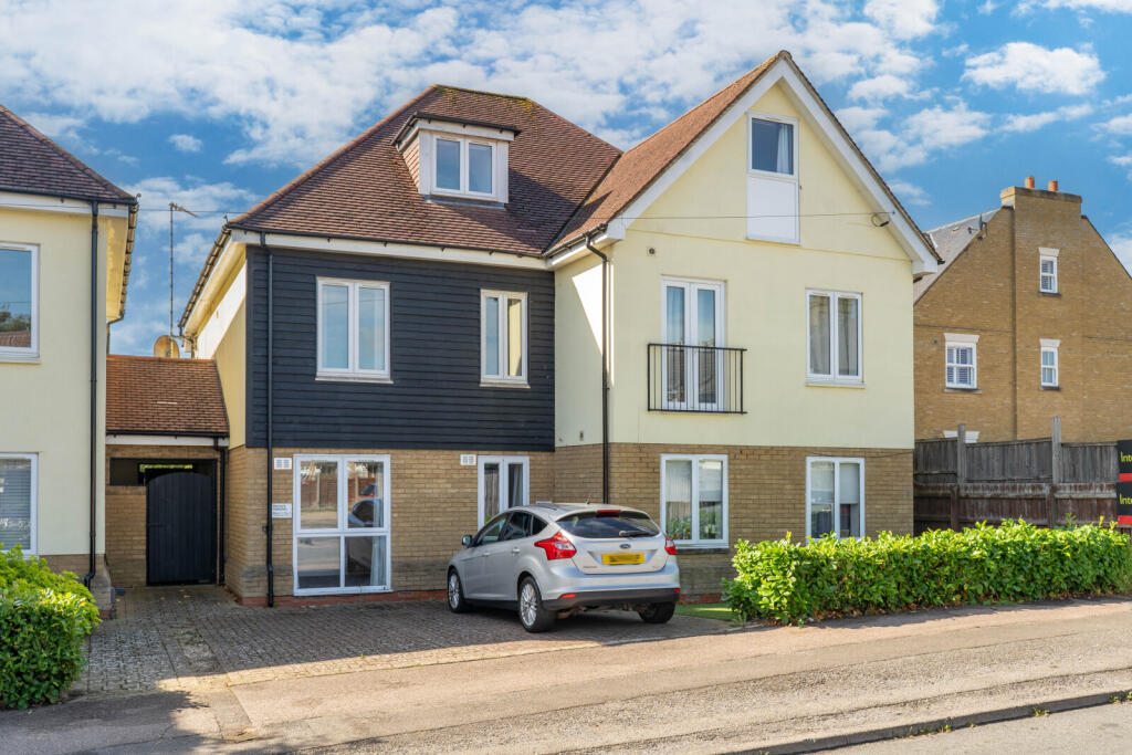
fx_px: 943
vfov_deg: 43.6
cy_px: 378
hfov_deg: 61.9
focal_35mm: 30
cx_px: 566
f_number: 8
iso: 320
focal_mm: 30
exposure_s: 1/100
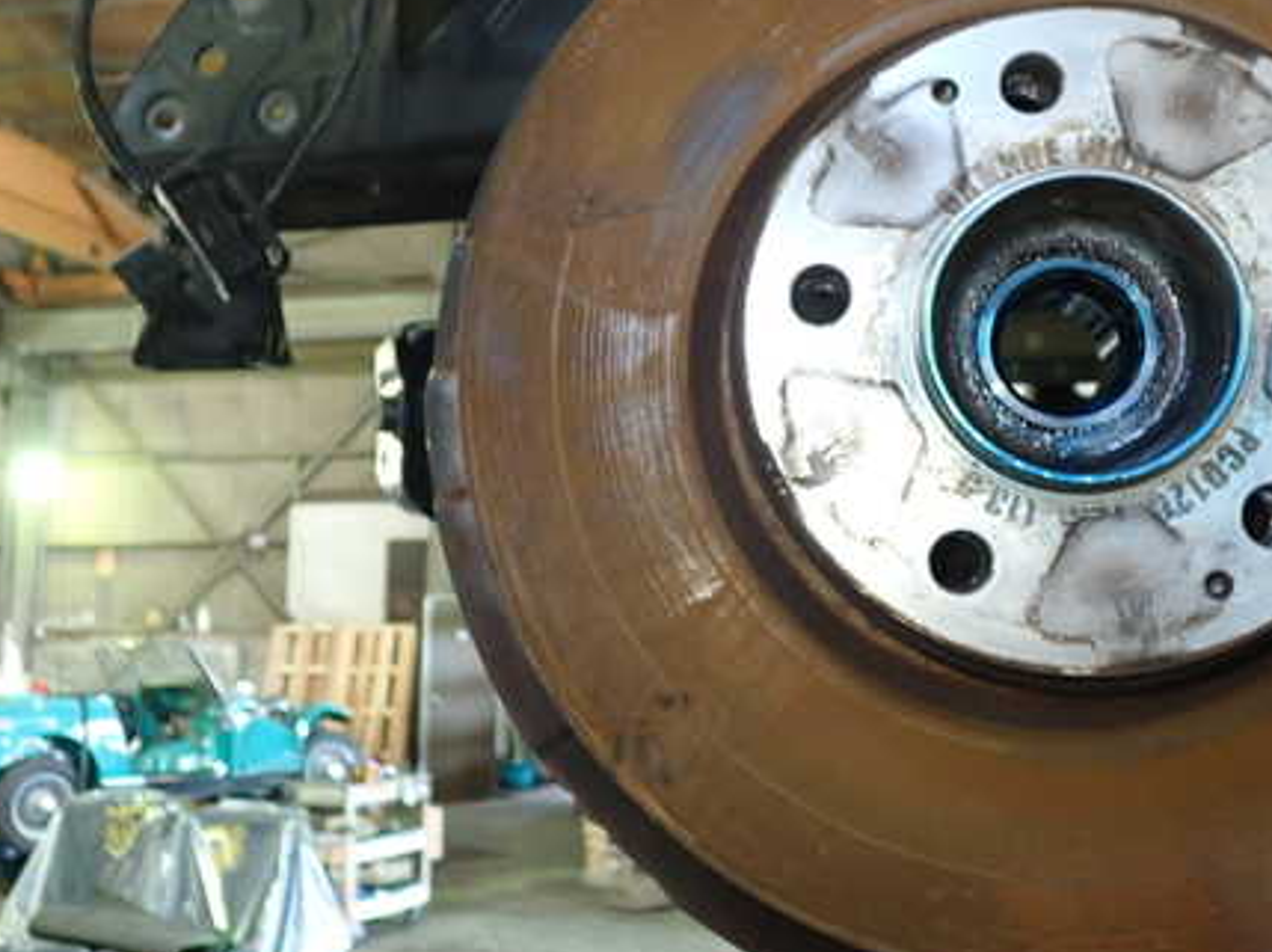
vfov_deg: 34.2
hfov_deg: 44.8
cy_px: 383
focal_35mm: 42
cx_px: 652
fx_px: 1542
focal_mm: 5.4
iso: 400
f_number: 2.3
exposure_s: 1/30
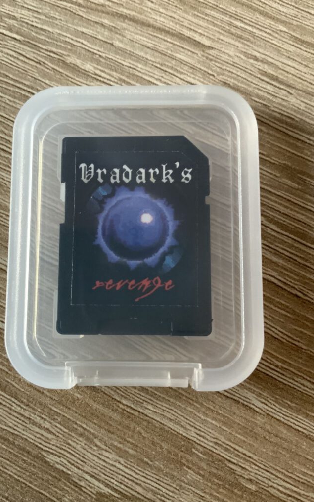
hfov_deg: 40.5
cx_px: 132
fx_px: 424
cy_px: 252
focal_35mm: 31
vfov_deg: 61.2
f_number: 1.8
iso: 250
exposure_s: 1/40
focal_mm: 3
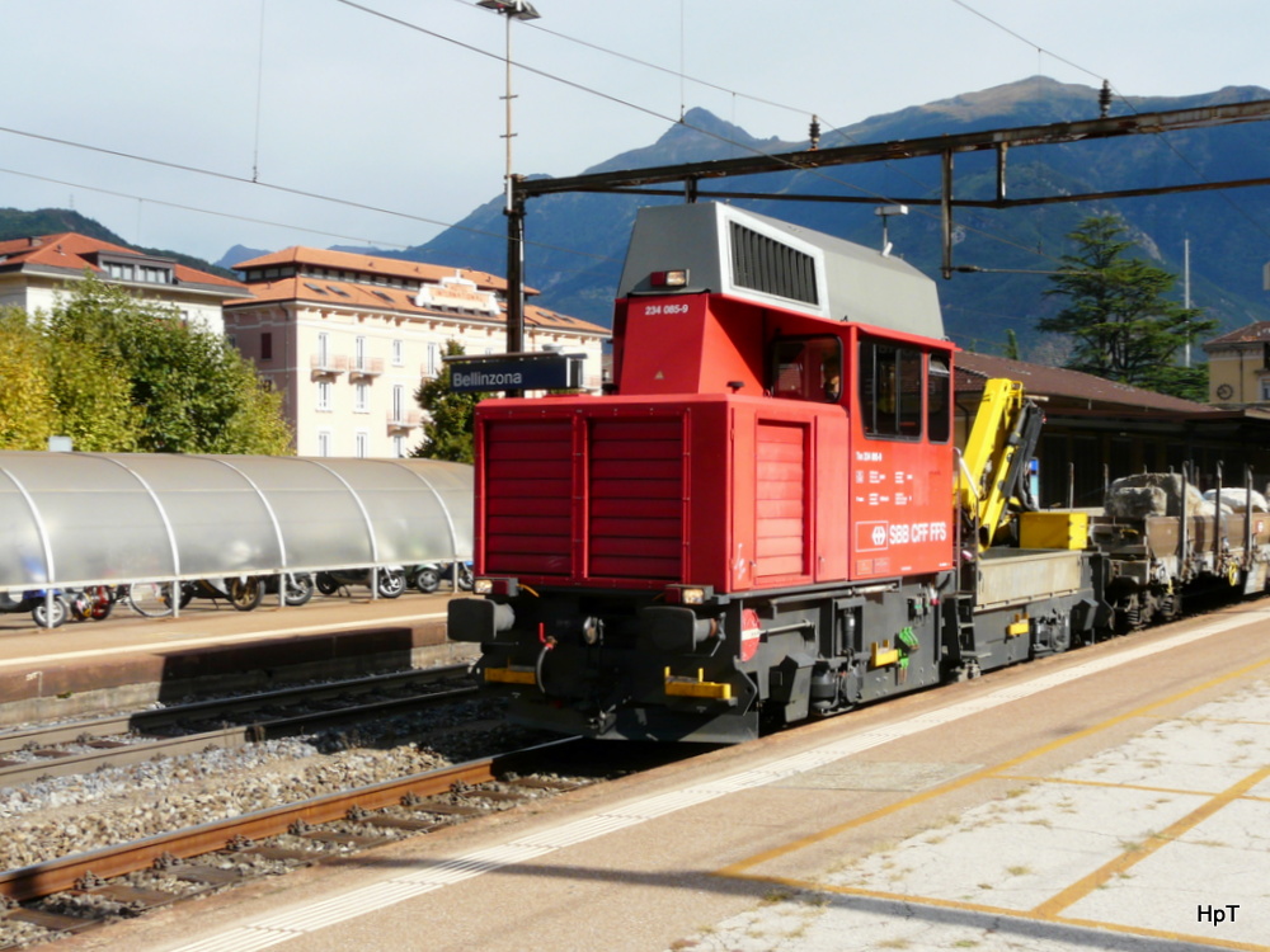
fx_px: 1688
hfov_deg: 41.2
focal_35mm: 46
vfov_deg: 31.5
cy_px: 476
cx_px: 635
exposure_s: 1/400
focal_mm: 7.5
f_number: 5.6
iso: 100
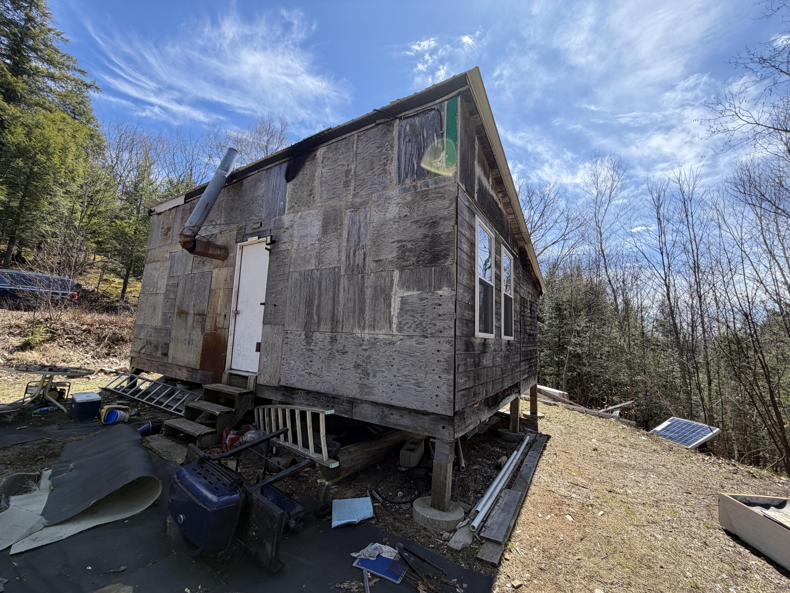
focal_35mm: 14
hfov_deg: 102.1
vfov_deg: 85.7
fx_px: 320
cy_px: 296
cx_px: 395
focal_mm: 2.22
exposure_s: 1/770
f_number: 2.2
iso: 40
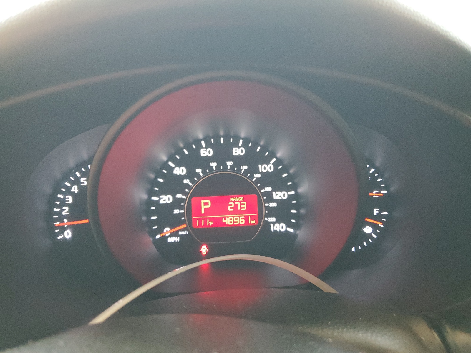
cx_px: 236
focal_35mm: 26
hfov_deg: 67.3
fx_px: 354
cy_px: 176
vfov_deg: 53.1
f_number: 1.5
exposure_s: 1/60.2
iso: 418
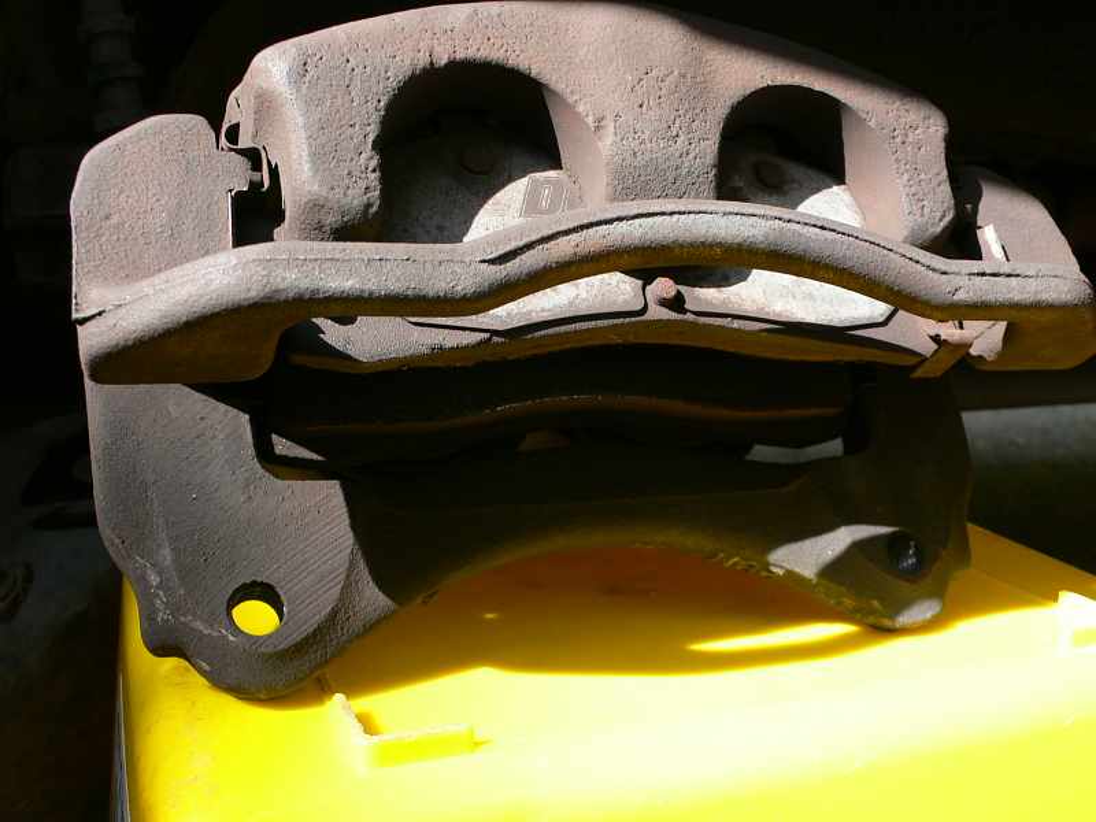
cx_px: 548
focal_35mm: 34
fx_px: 1076
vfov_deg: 41.8
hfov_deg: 54.0
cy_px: 411
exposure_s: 1/100
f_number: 3.6
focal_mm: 6.3
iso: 80
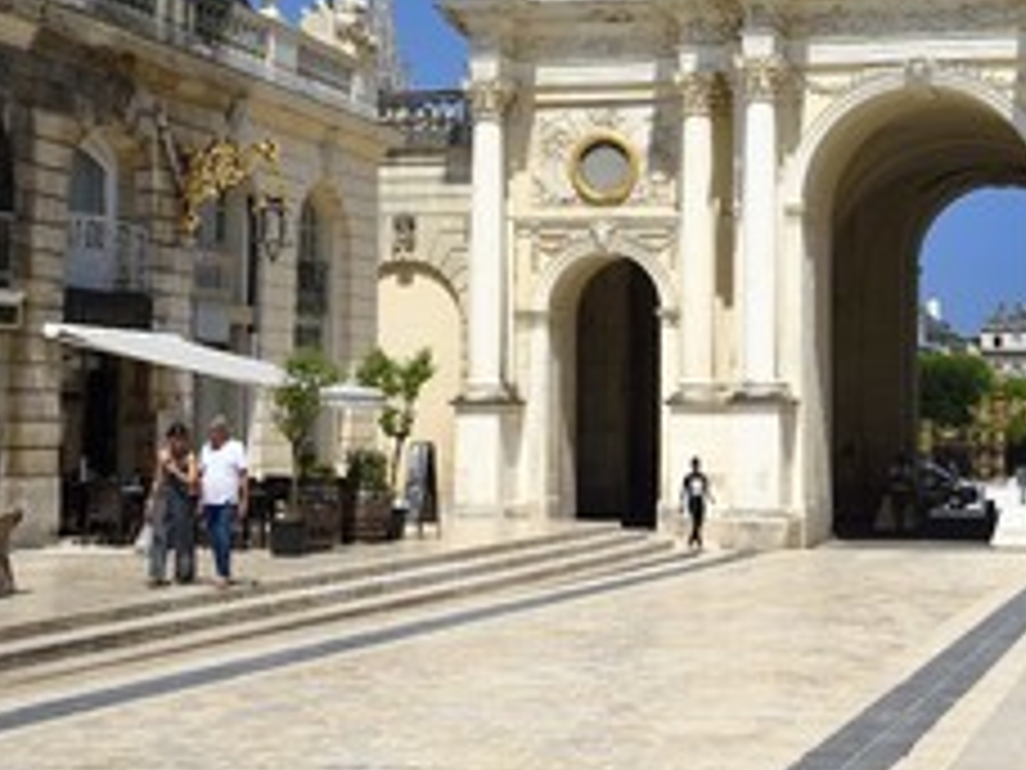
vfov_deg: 20.6
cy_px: 198
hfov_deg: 26.8
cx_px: 837
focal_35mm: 71
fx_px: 2104
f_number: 13
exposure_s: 1/320
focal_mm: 40
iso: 200
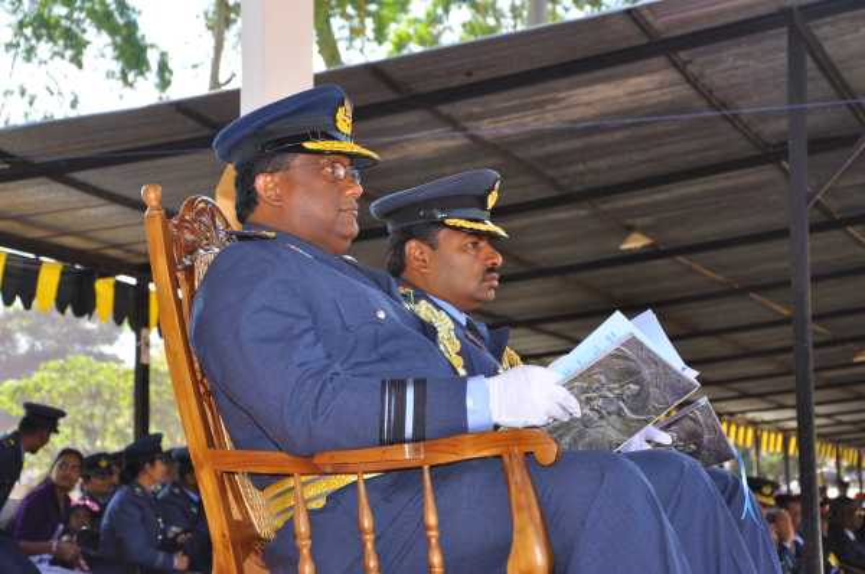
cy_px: 287
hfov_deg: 20.6
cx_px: 432
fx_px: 2375
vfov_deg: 13.8
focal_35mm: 99
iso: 200
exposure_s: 1/125
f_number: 7.1
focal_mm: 66
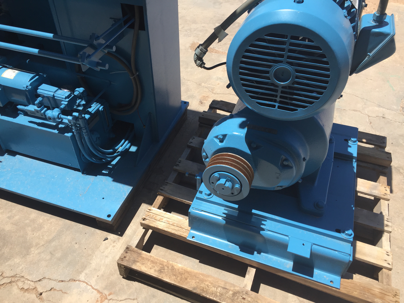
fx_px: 338
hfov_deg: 61.7
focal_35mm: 29
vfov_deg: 48.2
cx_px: 202
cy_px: 152
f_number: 2.2
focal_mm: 4.15
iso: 32
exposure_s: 1/1721
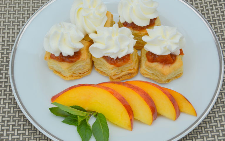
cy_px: 69
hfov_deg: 24.5
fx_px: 518
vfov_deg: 15.4
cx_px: 113
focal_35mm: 85
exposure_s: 1/320
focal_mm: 55
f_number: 9
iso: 100
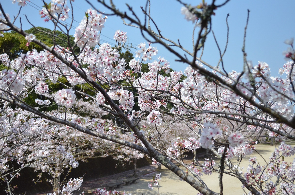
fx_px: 417
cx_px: 148
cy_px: 98
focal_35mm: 51
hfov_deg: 39.0
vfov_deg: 26.3
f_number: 5
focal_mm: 34
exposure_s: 1/8000
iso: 1400
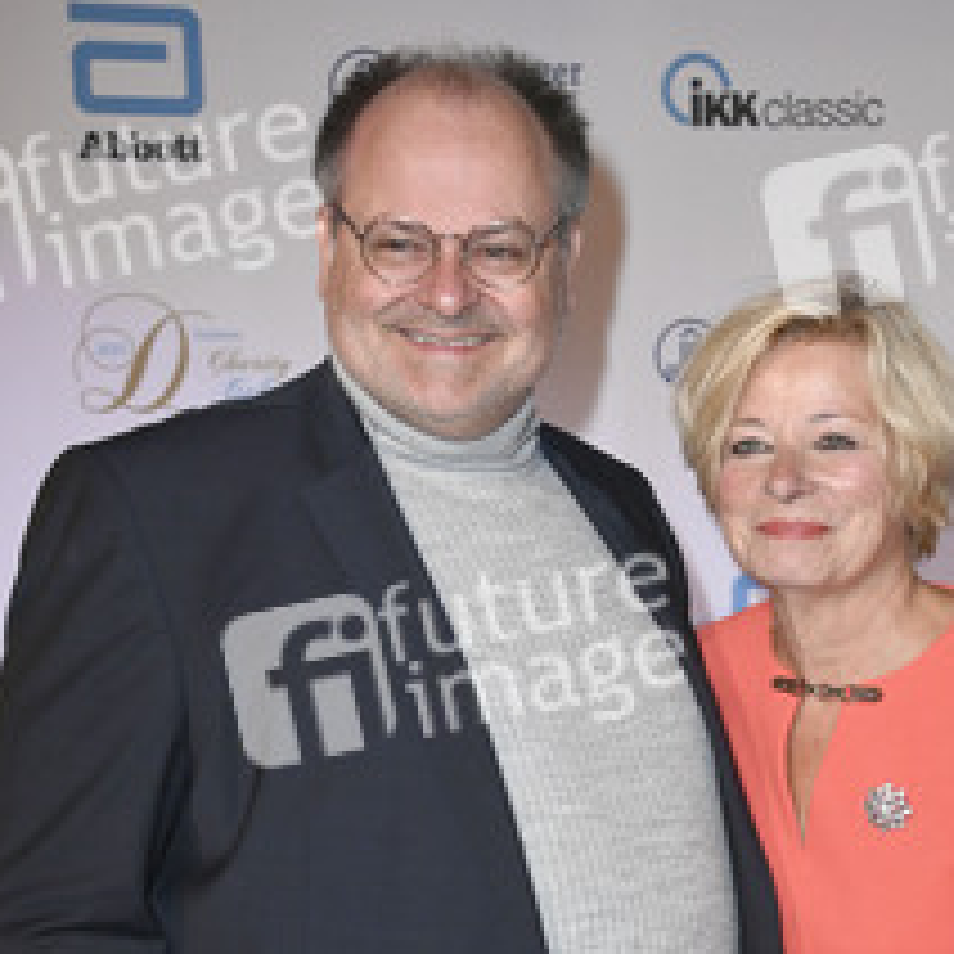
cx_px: 585
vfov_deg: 18.3
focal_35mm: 93
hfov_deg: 18.7
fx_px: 2900
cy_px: 886
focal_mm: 58
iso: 3200
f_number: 5.6
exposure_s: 1/160
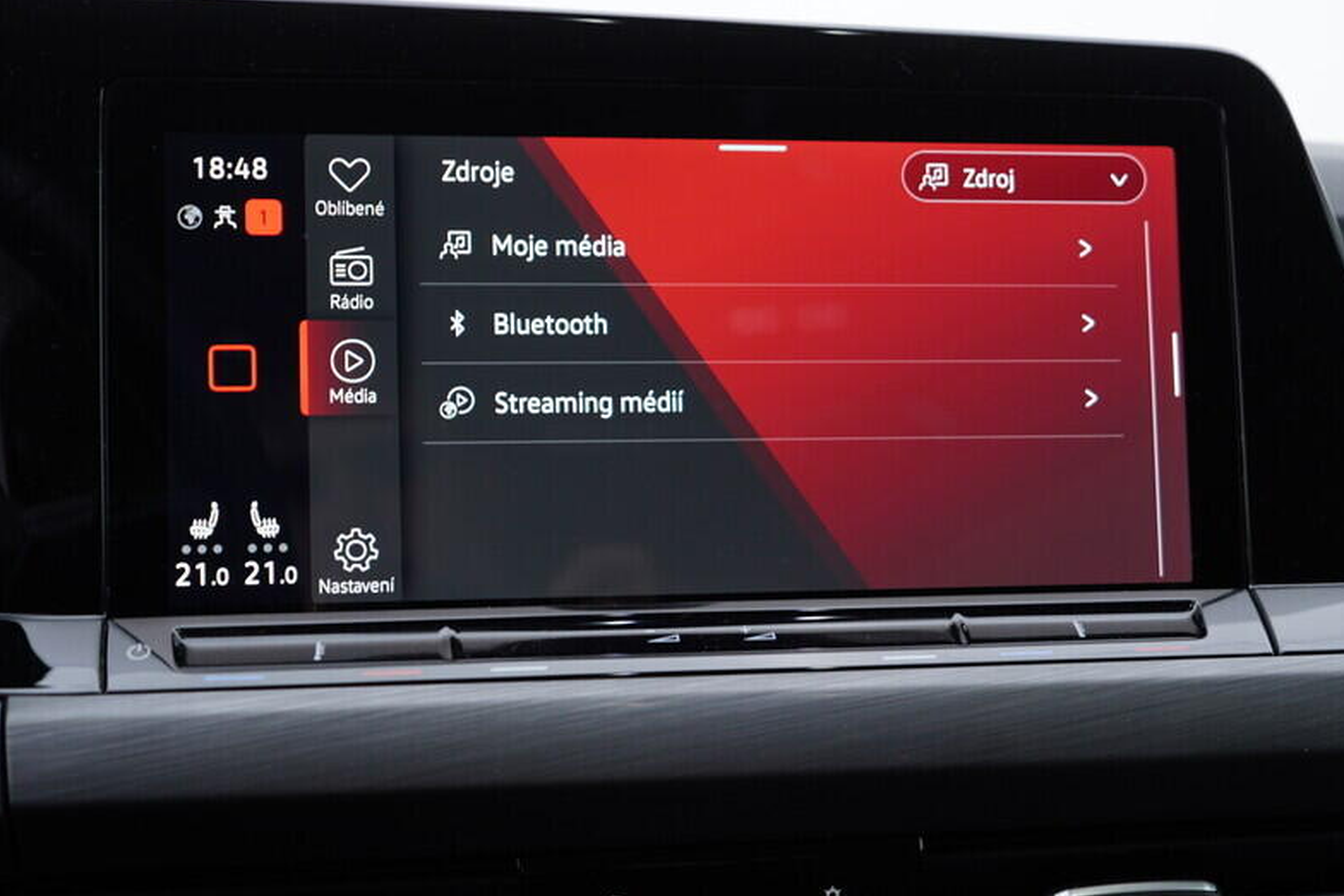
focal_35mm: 47
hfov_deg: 41.9
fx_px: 1755
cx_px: 723
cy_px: 553
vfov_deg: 28.6
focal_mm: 24
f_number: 3.2
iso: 125
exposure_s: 1/50
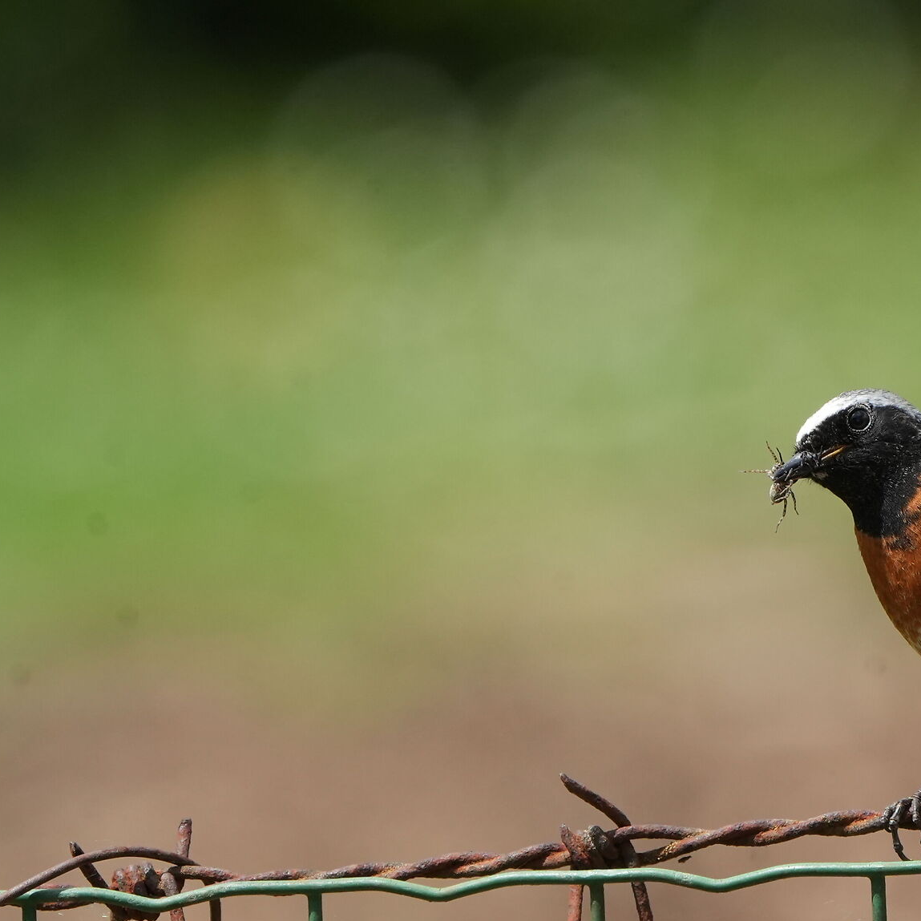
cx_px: 899
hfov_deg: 1.1
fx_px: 48072
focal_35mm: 1597
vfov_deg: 1.1
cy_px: 475
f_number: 11
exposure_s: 1/1000
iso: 1000
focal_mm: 600
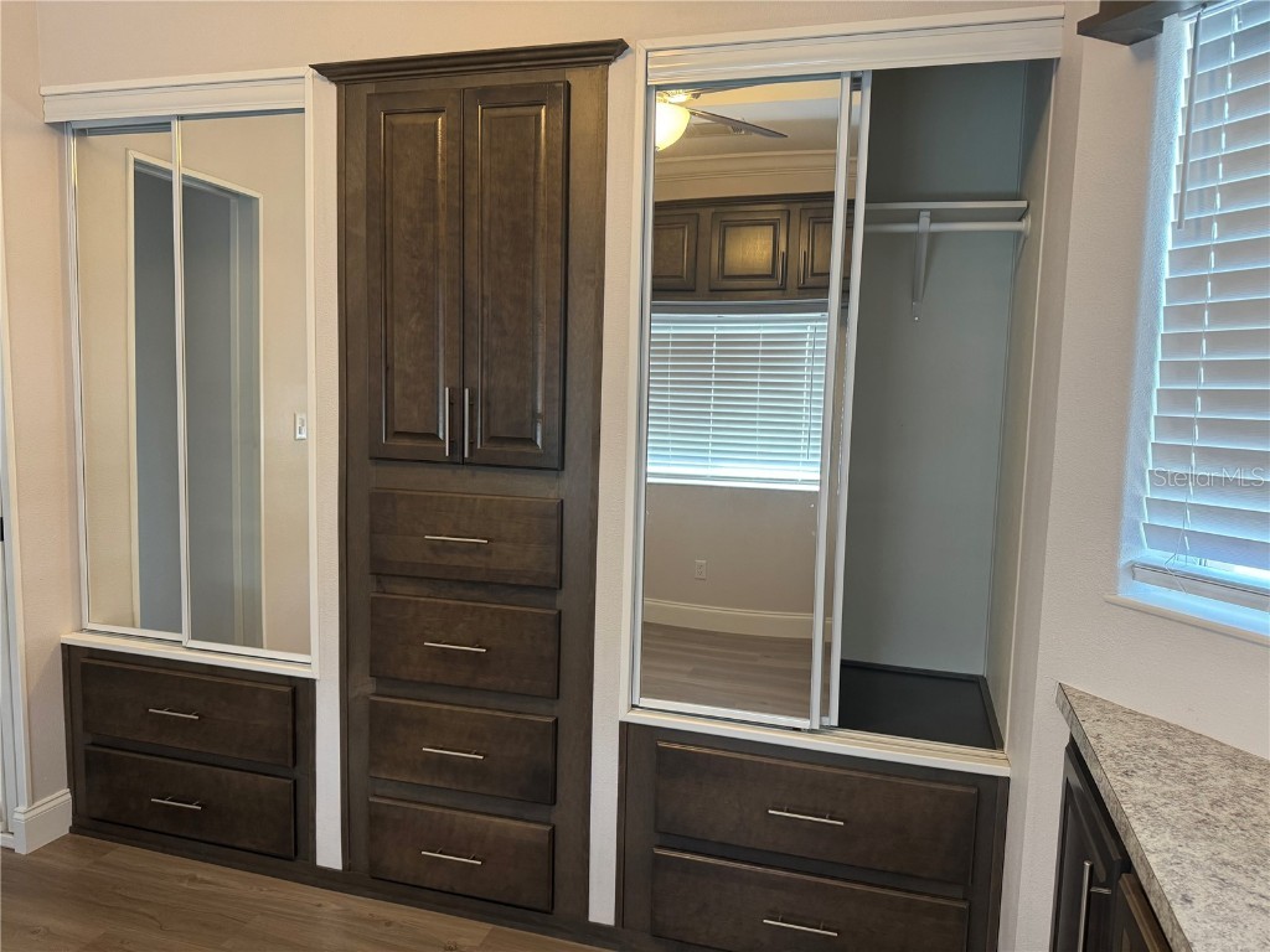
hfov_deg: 71.6
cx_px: 635
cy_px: 476
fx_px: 881
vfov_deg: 56.8
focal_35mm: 24
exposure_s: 1/60
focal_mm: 6.76
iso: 250
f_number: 1.78
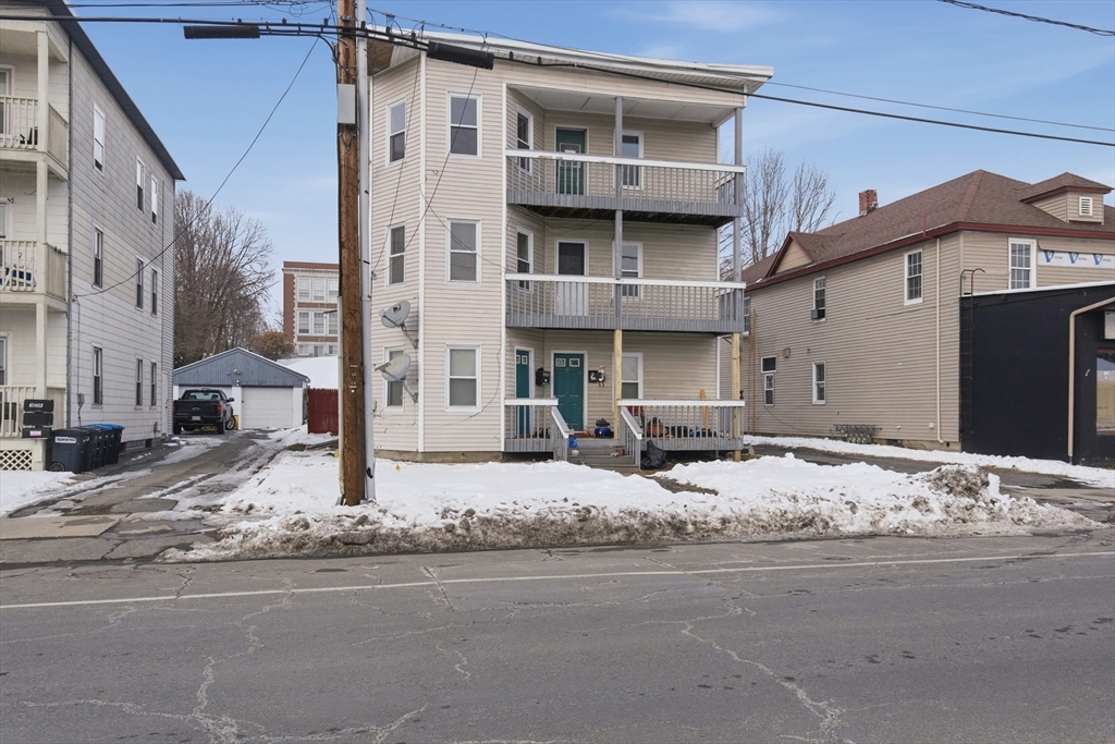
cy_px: 372
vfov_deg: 47.9
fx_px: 836
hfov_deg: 67.4
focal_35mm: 27
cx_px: 558
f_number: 8
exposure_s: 1/4000
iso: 1000
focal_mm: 18
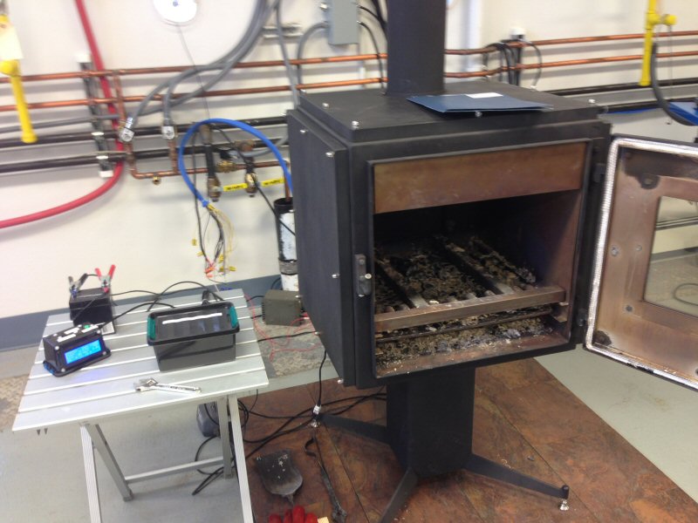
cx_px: 349
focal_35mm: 33
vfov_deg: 42.9
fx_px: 665
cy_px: 262
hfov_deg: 55.4
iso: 50
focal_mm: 4.12
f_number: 2.4
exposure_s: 1/24
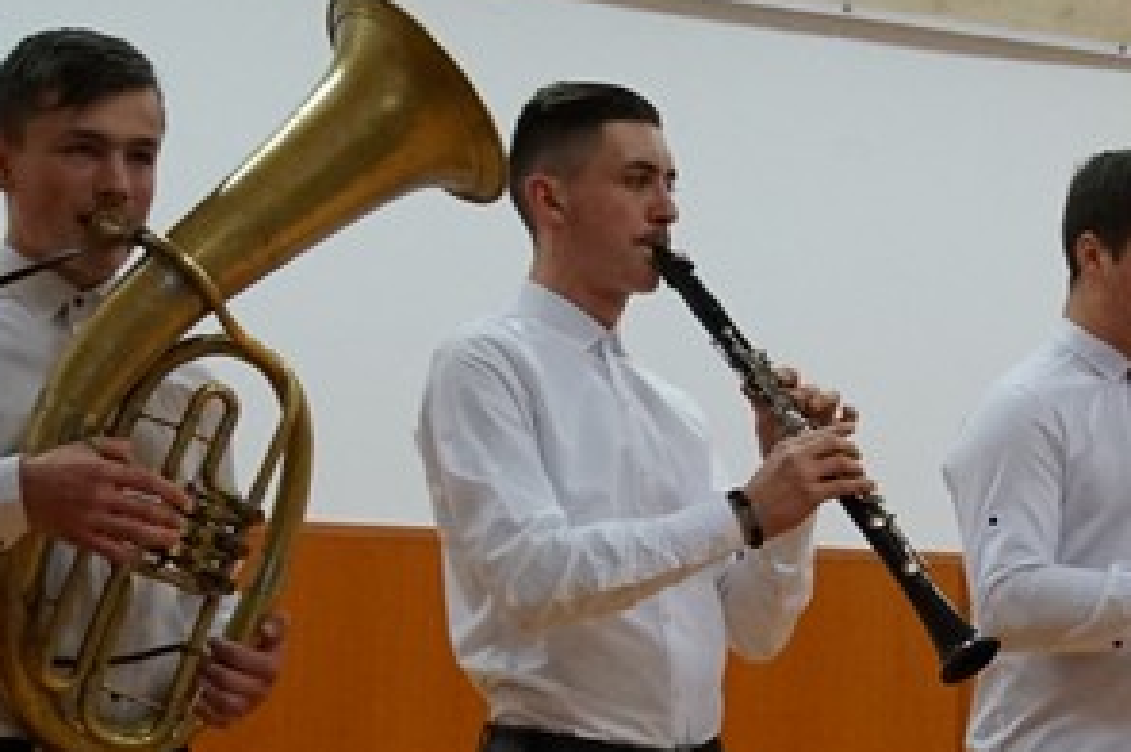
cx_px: 1039
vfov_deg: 12.4
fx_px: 3452
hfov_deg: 18.3
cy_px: 564
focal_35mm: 110
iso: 1600
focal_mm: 18
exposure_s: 1/160
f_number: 3.5
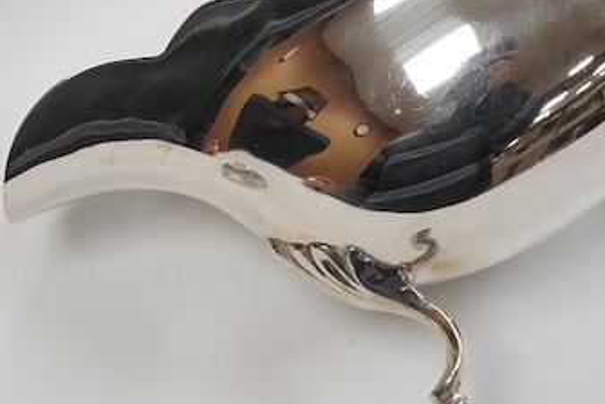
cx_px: 89
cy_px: 34
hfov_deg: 13.5
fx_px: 2540
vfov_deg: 9.1
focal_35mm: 151
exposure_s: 1/100
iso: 2500
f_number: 20
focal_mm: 30
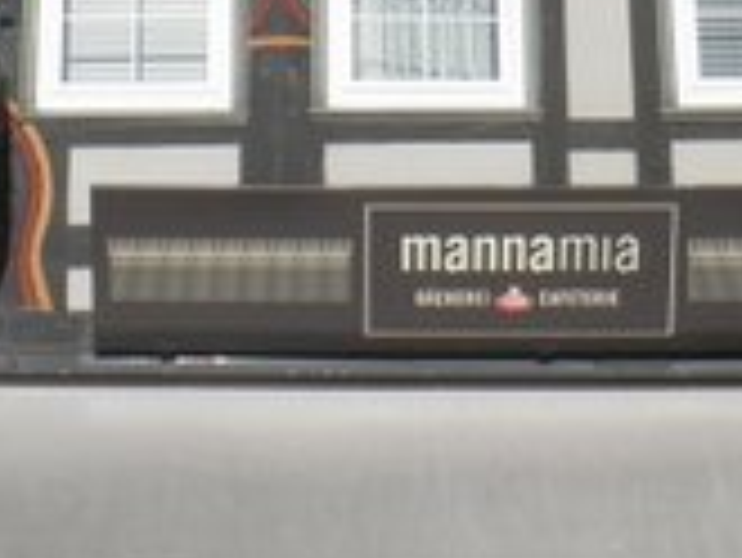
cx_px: 198
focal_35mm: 136
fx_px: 2917
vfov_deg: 10.7
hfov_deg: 14.4
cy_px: -153
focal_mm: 5
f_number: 8.3
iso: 64
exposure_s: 1/200
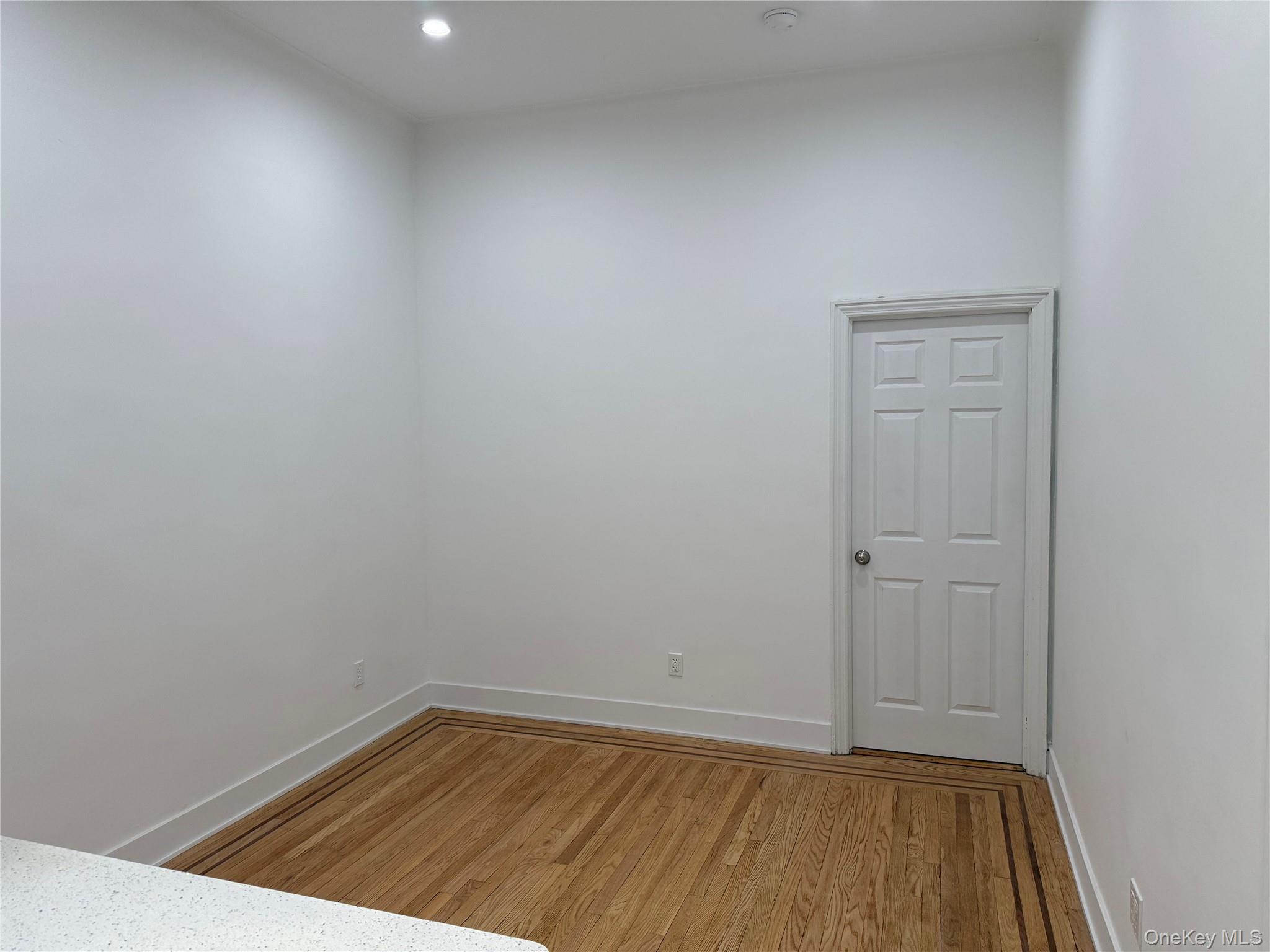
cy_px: 476
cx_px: 635
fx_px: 881
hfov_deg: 71.6
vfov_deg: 56.8
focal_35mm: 24
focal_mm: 6.76
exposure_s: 1/195
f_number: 1.78
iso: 160
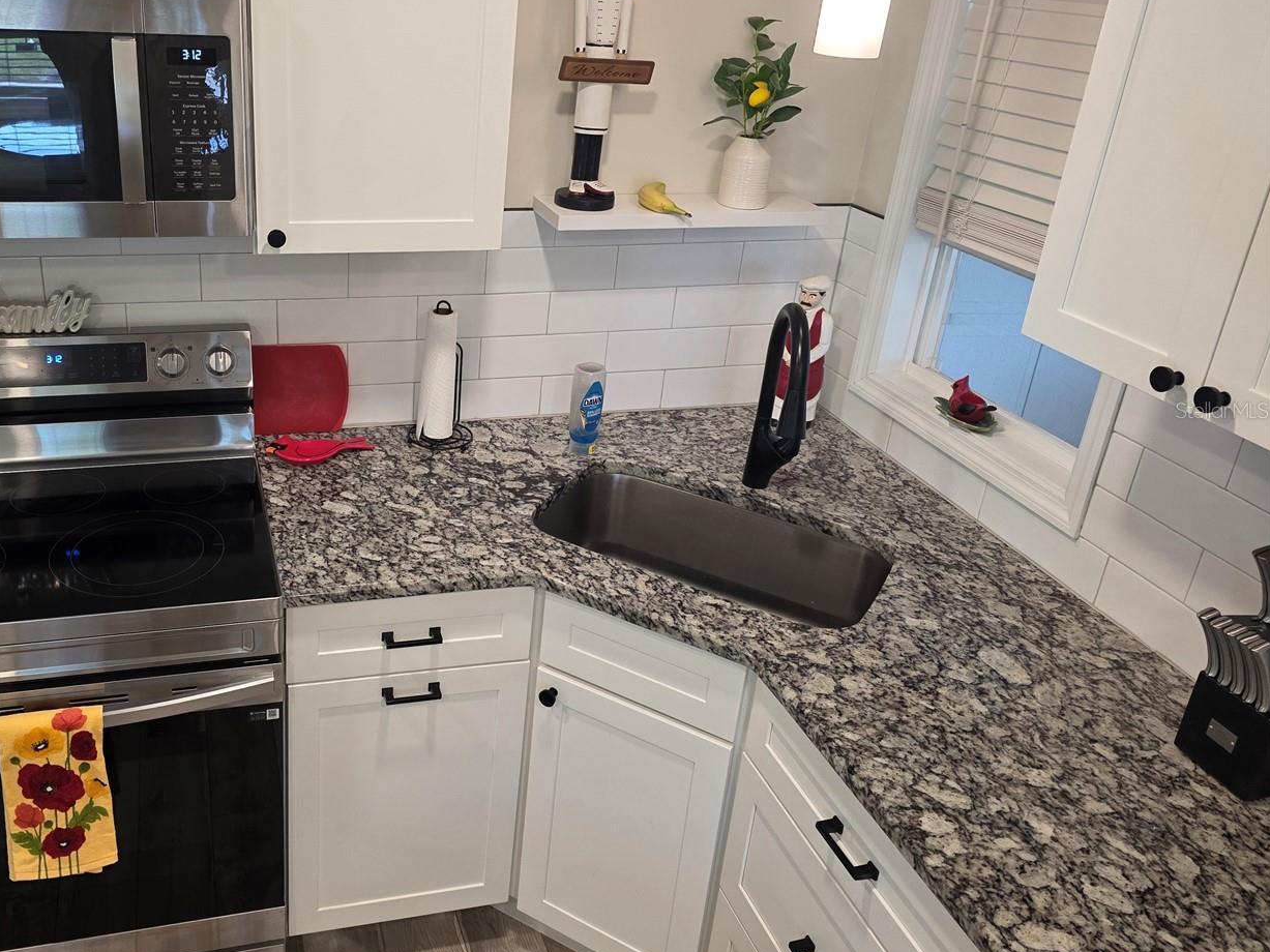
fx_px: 1101
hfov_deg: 58.9
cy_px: 410
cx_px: 445
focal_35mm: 30
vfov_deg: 46.7
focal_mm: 6.3
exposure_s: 1/120
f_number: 1.7
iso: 200
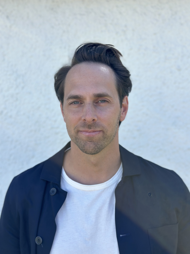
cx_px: 95
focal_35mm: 48
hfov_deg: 30.3
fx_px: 351
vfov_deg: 39.7
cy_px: 127
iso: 80
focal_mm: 6.86
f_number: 1.78
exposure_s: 1/1212
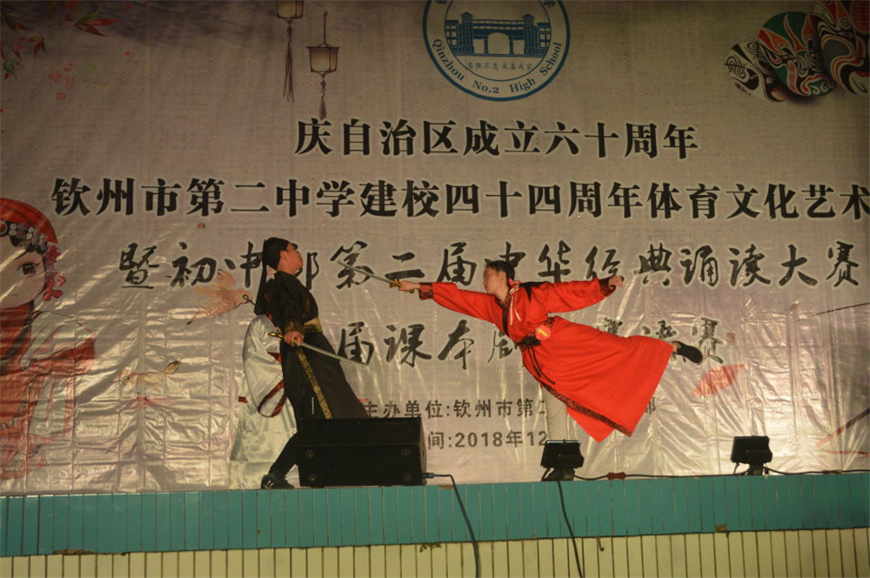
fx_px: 1158
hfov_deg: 41.2
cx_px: 435
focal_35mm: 48
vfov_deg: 28.0
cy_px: 289
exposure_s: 1/125
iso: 360
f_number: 5.6
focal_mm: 32
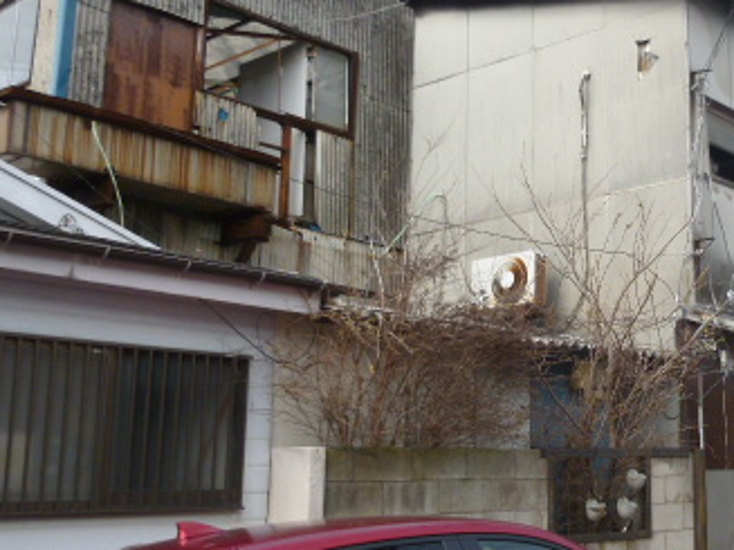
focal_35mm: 49
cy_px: 260
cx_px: 642
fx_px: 1039
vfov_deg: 29.7
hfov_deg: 36.8
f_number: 3.1
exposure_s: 1/640
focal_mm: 4.5
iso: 100
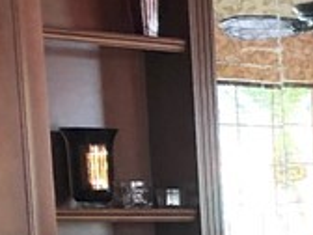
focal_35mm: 171
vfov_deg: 8.3
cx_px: 835
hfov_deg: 9.7
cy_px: 440
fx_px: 1546
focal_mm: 3.99
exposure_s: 1/17
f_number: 1.8
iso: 40
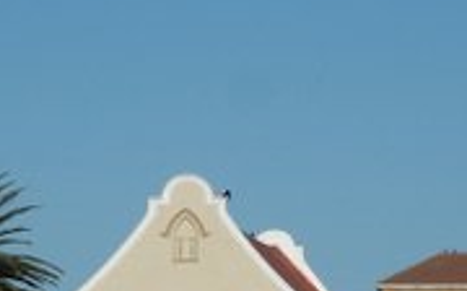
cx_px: 228
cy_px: 301
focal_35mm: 382
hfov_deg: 5.5
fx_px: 4856
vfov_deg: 3.4
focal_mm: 28.8
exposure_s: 1/800
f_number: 6.3
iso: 100
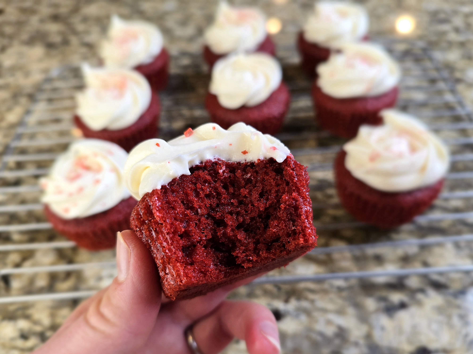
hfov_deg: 73.9
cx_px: 236
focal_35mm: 23
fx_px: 314
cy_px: 177
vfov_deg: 58.9
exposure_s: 1/50
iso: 50
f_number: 1.7
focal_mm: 6.3
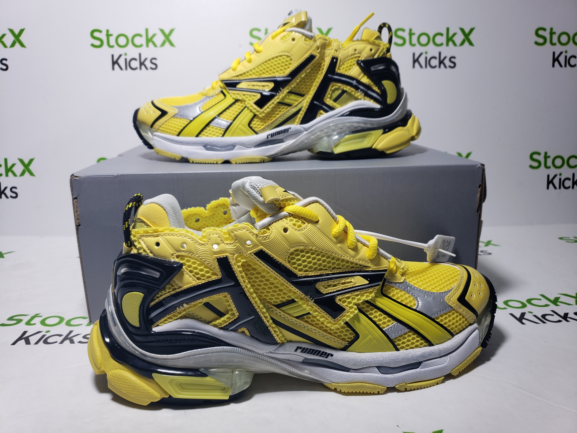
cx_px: 288
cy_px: 216
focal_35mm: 26
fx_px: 433
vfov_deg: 53.1
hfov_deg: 67.3
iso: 50
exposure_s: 1/402
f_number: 1.5
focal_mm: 4.3
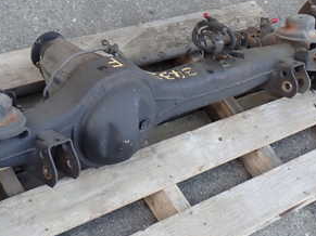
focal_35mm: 66
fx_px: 602
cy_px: 141
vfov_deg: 22.2
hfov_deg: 29.1
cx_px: 92
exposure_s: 1/60
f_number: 2.4
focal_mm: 5.79
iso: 100
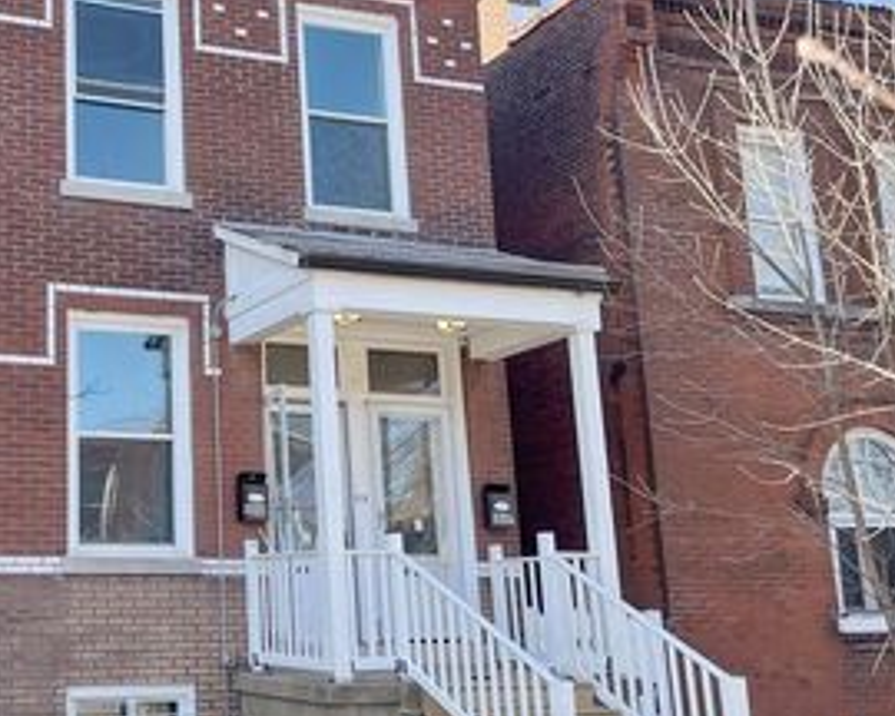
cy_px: 323
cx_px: 103
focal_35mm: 47
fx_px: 1245
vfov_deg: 32.1
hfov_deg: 37.2
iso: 50
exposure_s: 1/615
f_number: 1.6
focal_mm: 5.1
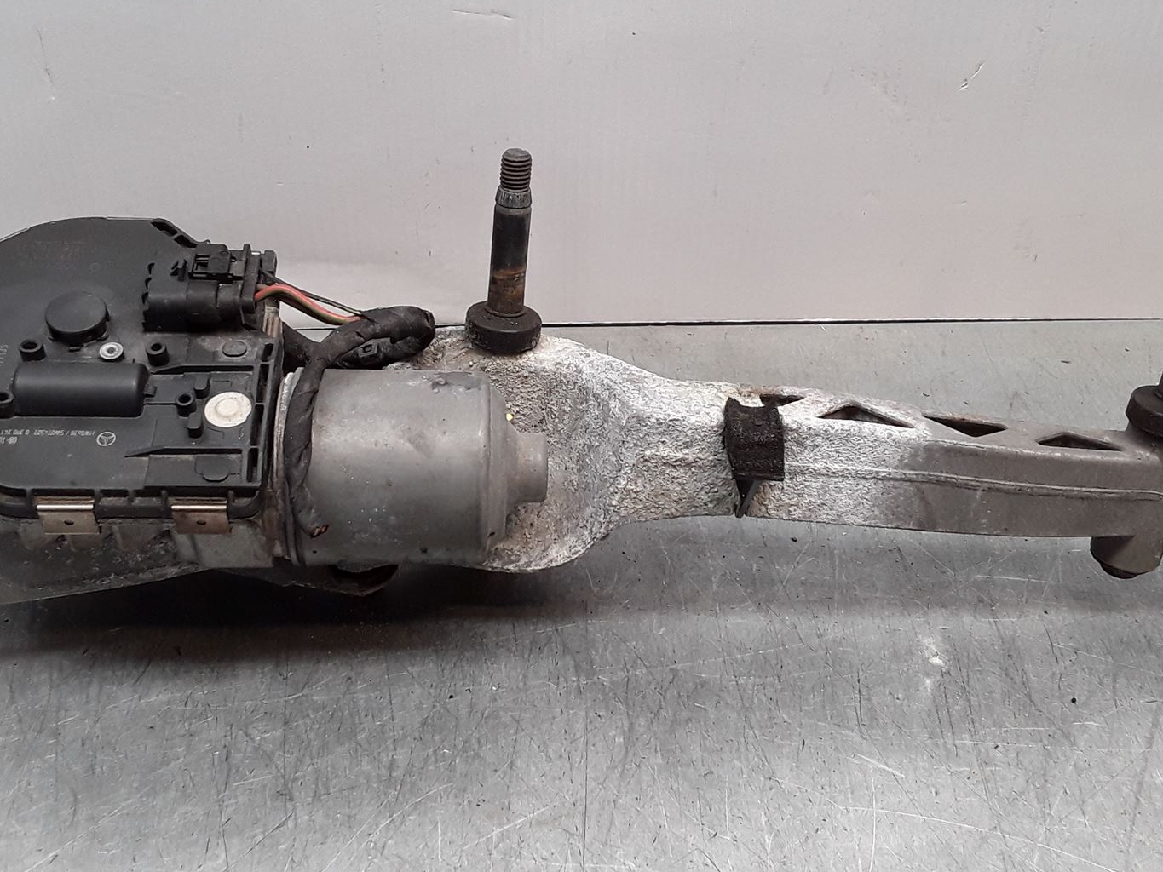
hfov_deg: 44.8
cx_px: 559
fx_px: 1411
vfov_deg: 34.3
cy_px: 411
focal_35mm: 42
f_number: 1.9
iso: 64
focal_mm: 2.91
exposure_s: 1/100
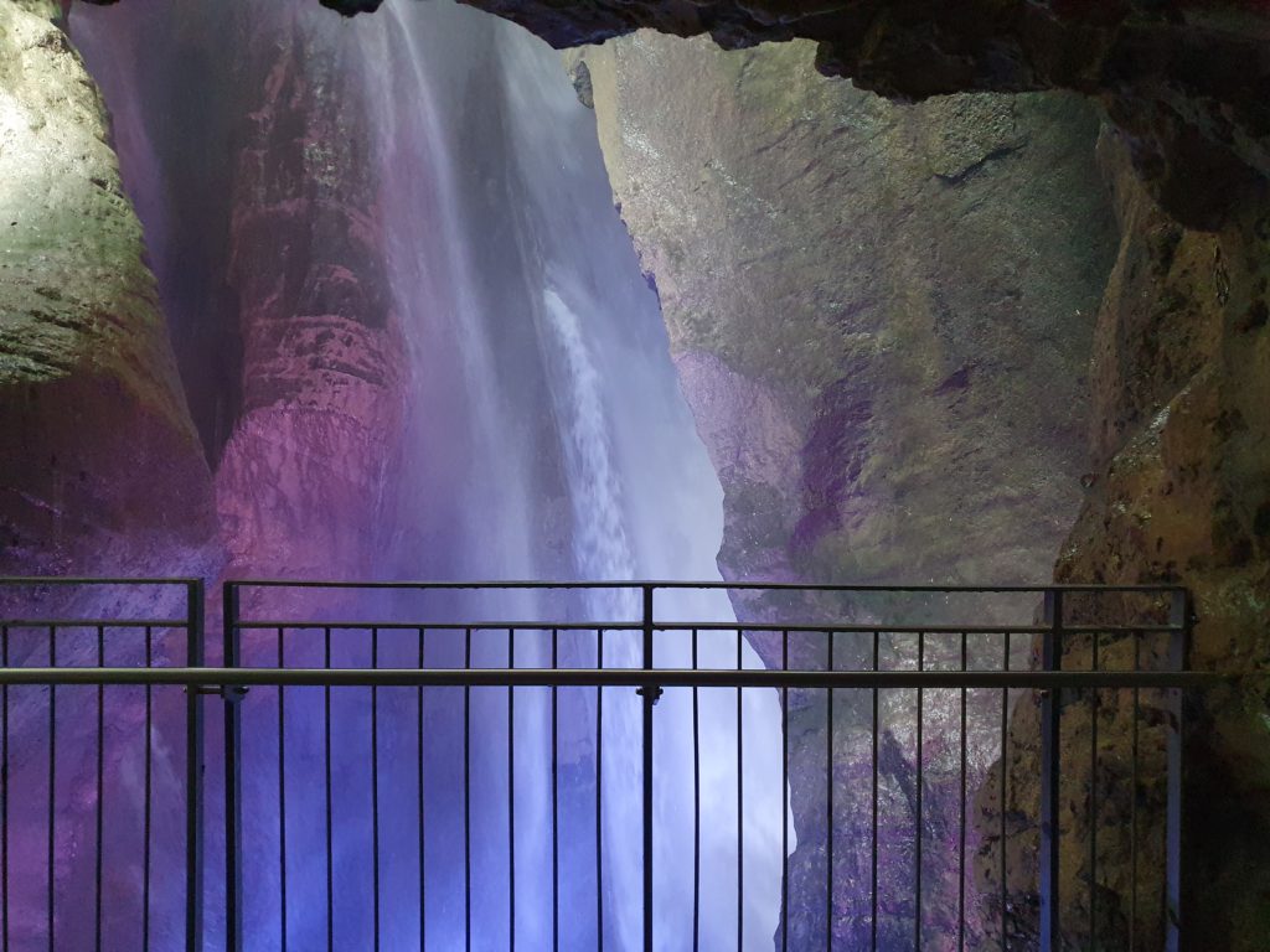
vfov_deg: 53.1
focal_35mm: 26
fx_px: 954
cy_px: 476
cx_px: 635
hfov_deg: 67.3
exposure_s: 1/50
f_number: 1.5
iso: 500
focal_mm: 4.32
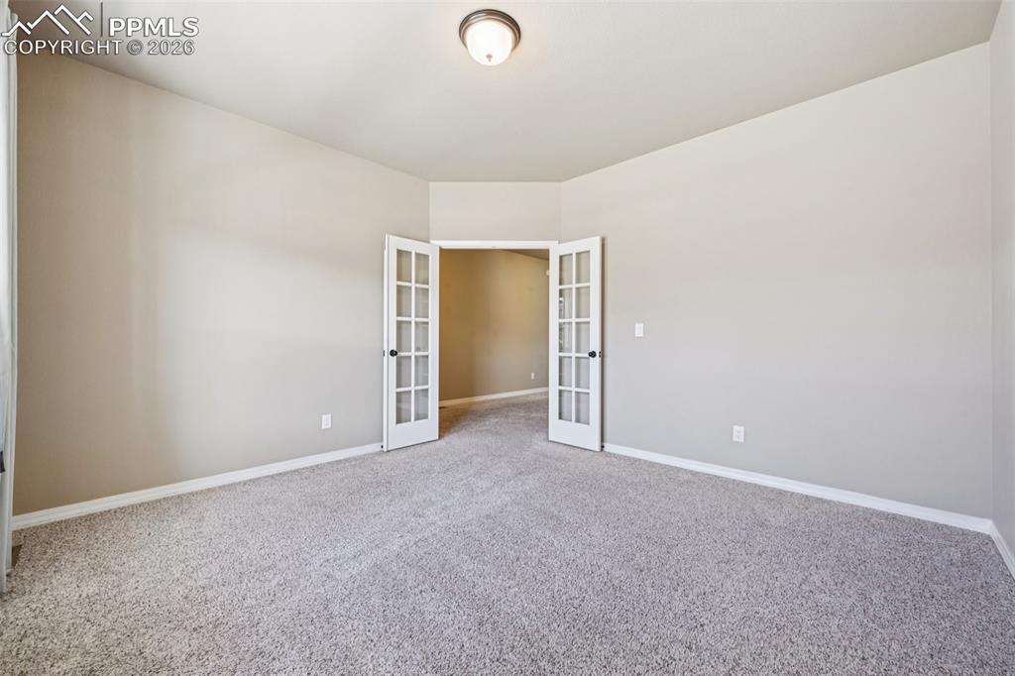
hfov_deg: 104.3
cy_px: 338
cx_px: 508
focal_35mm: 14
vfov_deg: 81.2
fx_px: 395
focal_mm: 14
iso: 400
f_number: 11
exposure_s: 1/6
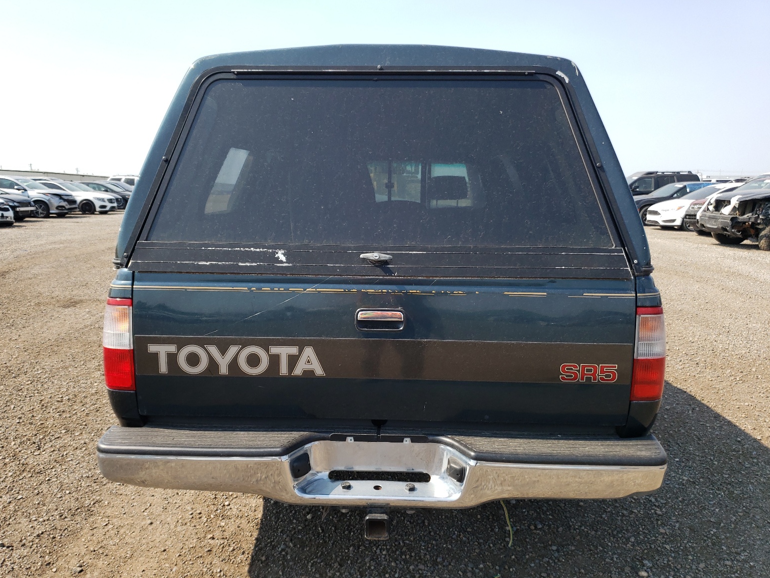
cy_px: 296
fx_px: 601
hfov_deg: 65.3
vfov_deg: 51.4
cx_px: 380
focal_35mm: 27
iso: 50
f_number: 1.5
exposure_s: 1/1429
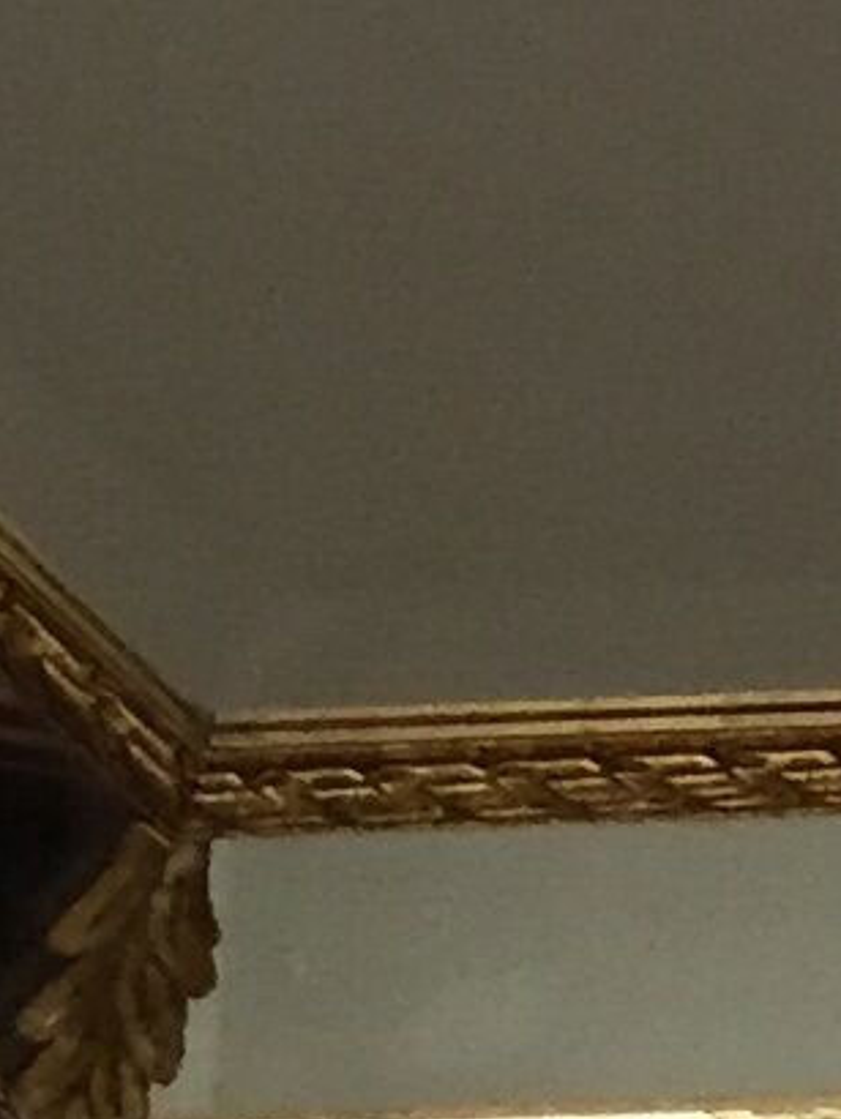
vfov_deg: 10.1
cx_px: 770
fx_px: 5436
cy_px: -1651
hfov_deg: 8.8
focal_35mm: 168
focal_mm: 4.15
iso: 200
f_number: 2.2
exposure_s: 1/33
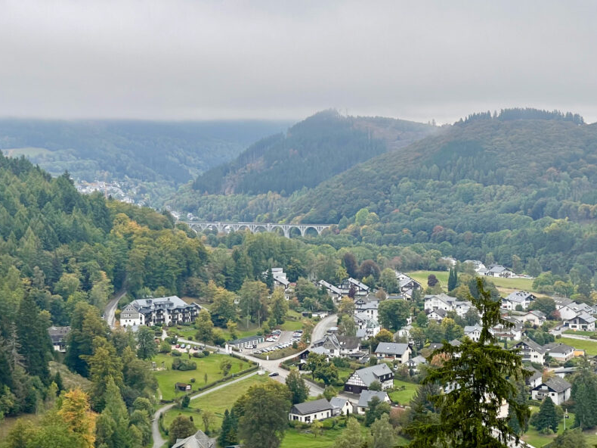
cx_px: 311
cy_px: 170
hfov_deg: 23.6
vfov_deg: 17.7
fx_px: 1431
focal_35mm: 83
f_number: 2.2
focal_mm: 7.5
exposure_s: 1/99
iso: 20
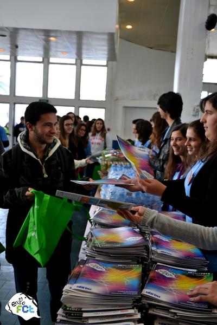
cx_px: 108
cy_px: 162
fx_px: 380
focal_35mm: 42
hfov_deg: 31.9
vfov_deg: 46.4
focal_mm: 28
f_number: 4.5
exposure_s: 1/80
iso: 400
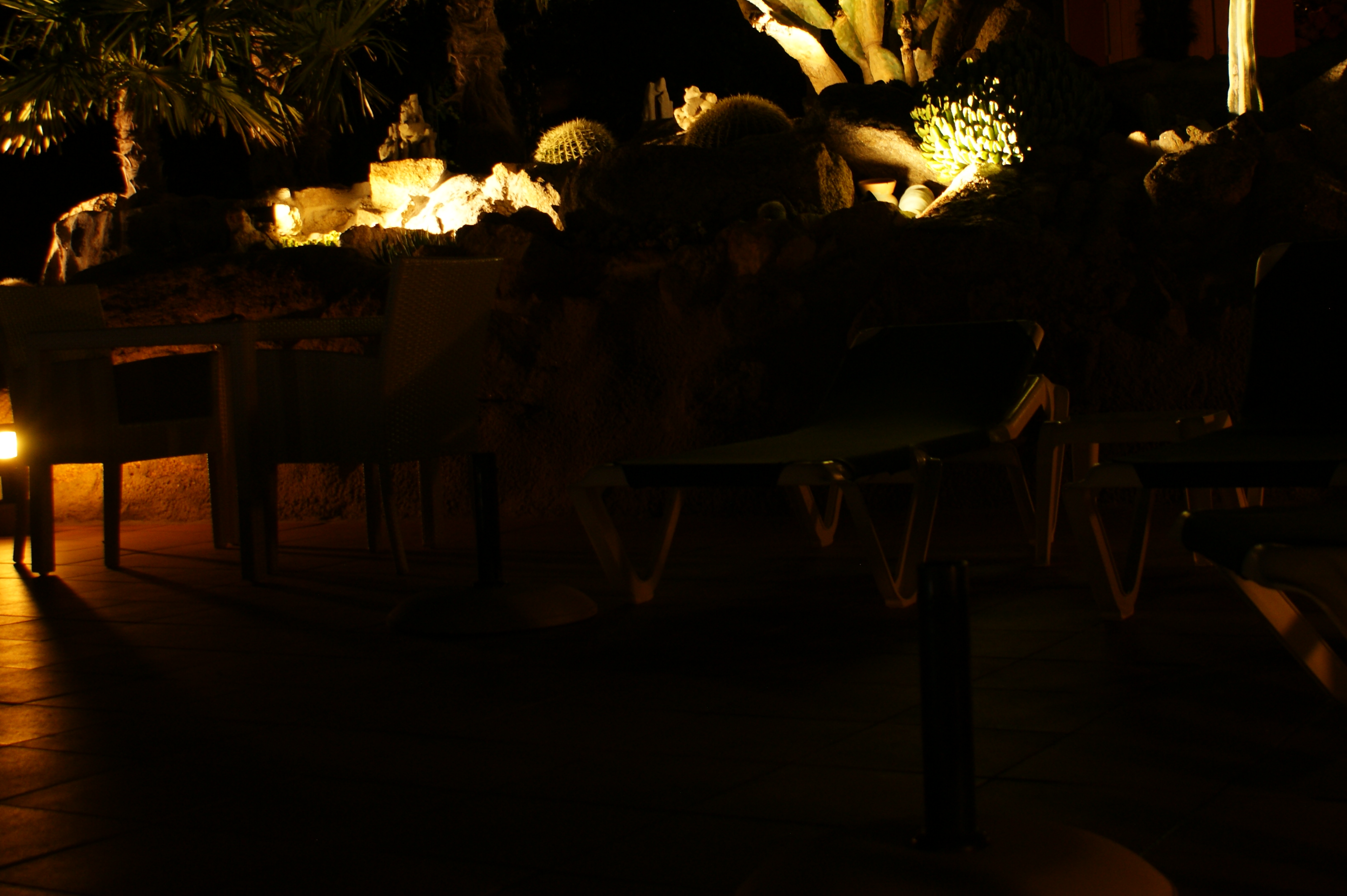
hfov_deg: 35.6
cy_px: 316
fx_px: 2094
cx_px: 747
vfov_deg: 24.1
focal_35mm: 56
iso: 200
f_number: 4.5
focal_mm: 26
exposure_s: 1/1.25
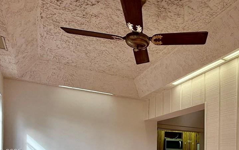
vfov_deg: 34.6
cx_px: 181
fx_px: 215
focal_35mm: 33
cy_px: 152
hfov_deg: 55.2
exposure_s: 1/120
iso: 125
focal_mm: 2.22
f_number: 2.2
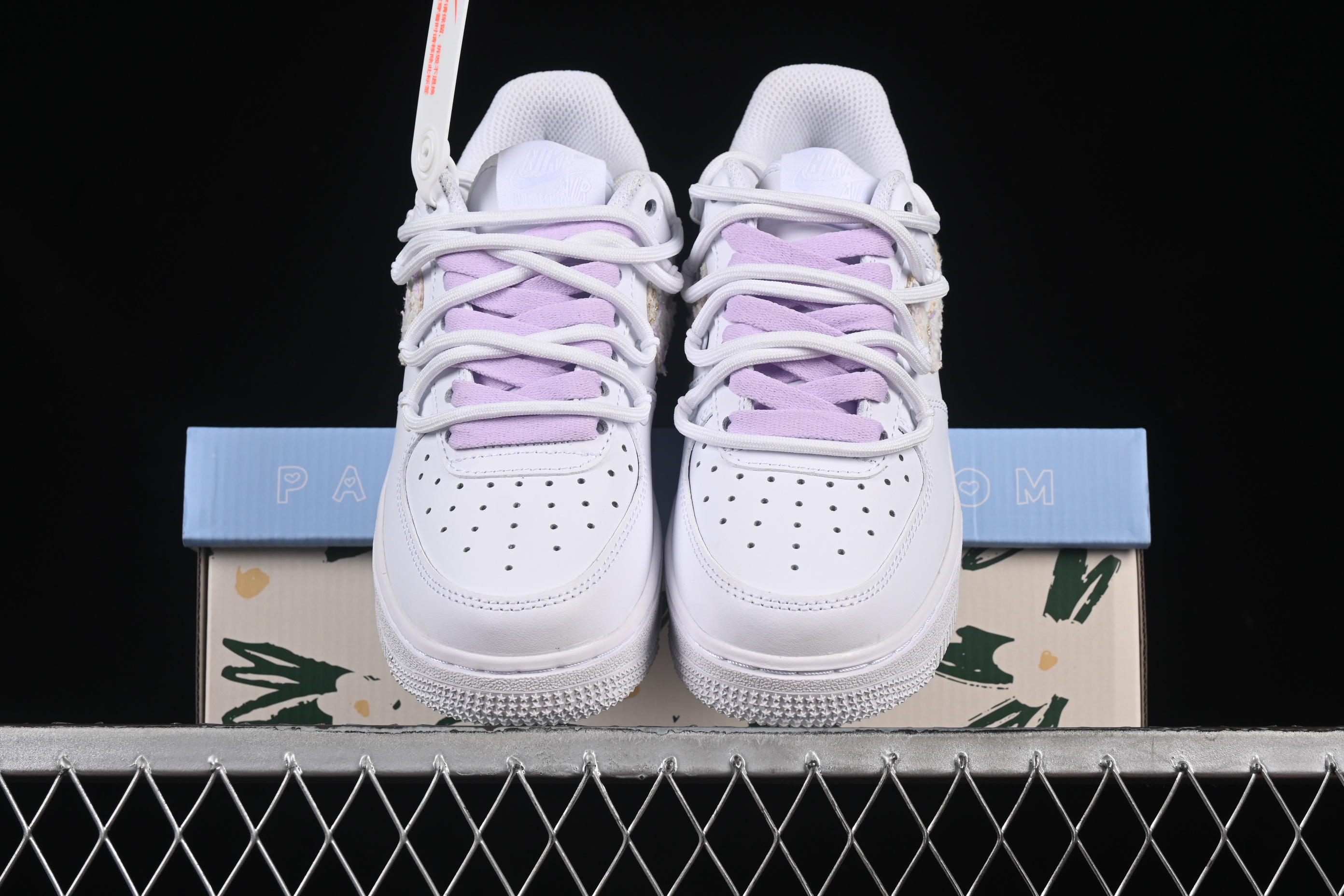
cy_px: 448
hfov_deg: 27.0
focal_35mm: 75
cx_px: 672
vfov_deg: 18.2
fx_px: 2800
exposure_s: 1/80
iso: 160
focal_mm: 50
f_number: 8
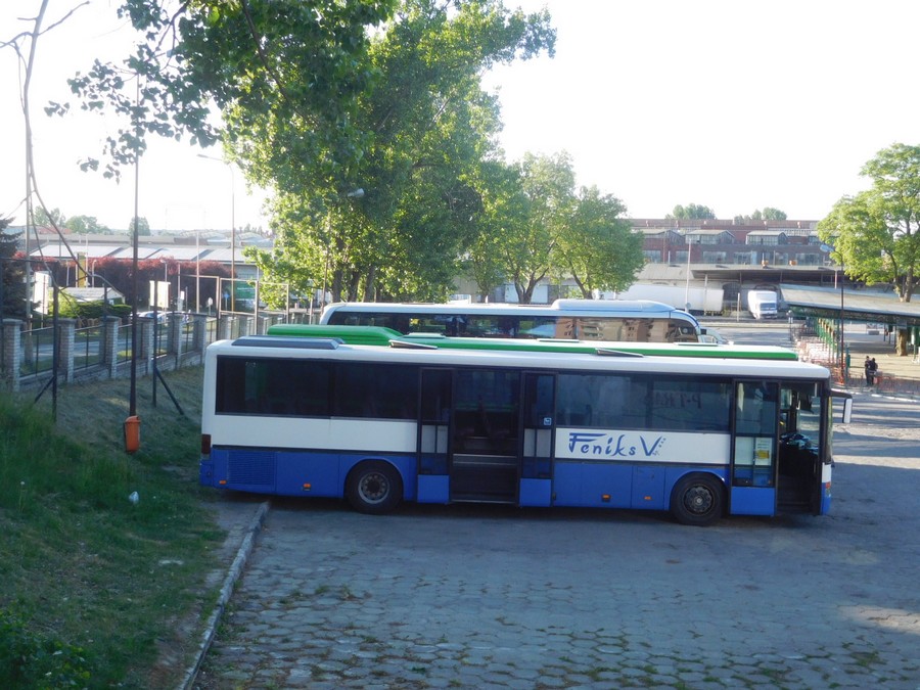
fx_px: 1329
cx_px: 460
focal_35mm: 50
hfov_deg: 38.2
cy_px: 345
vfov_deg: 29.1
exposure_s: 1/250
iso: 200
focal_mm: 8.9
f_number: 4.1
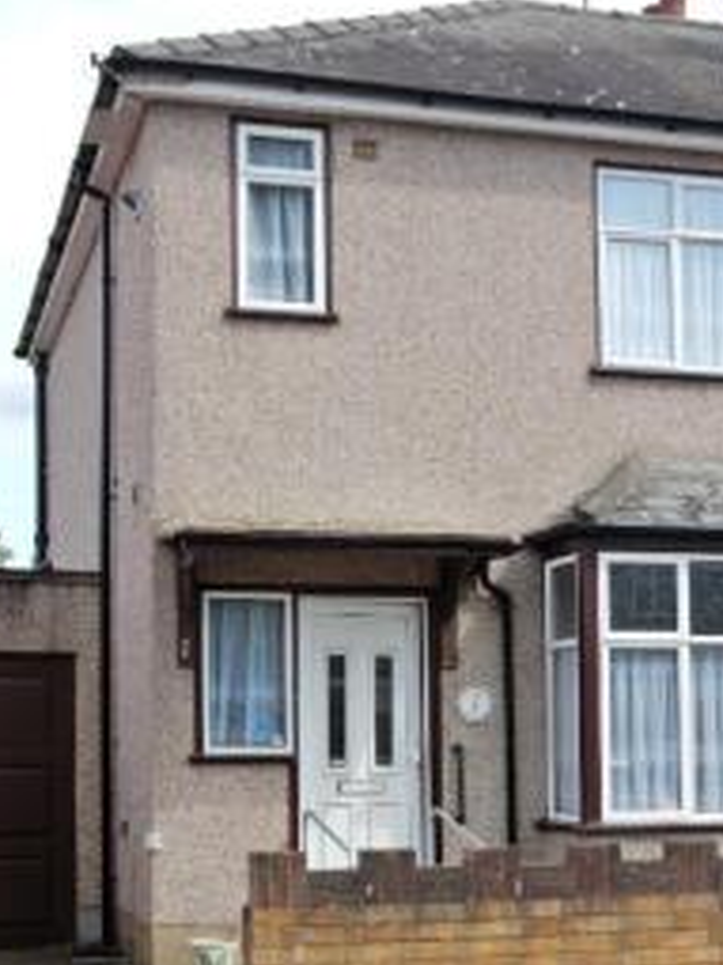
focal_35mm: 60
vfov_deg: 31.8
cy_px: 679
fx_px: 1672
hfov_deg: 24.4
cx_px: 390
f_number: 4
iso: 125
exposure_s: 1/640
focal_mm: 6.4
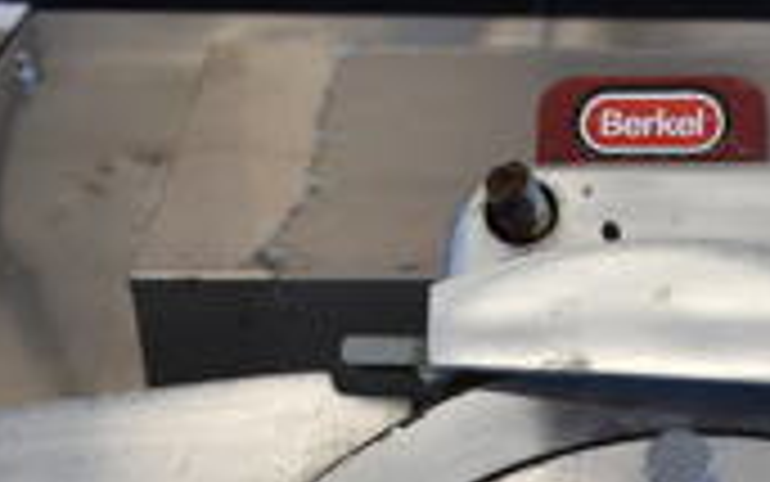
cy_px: 797
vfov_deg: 12.5
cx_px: 747
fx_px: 2057
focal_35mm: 98
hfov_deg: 20.6
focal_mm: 18
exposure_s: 1/30
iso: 125
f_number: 3.5
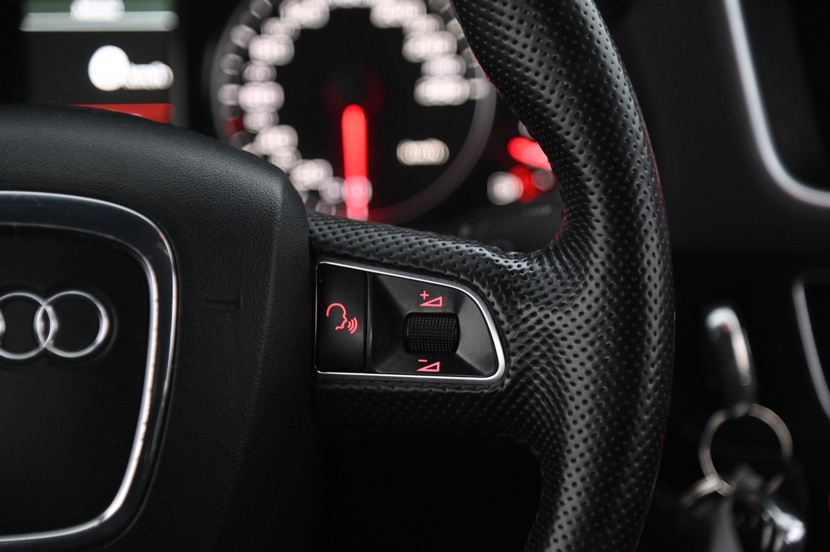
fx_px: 2764
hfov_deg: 17.1
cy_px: 276
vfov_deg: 11.4
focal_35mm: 120
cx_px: 415
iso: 2000
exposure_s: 1/15
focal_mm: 120
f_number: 4
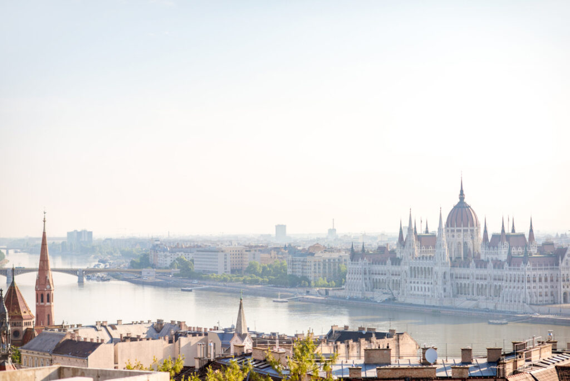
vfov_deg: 16.1
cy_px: 190
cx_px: 285
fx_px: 1347
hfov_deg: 23.9
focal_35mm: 85
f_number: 2.5
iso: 400
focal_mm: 85
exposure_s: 1/8000
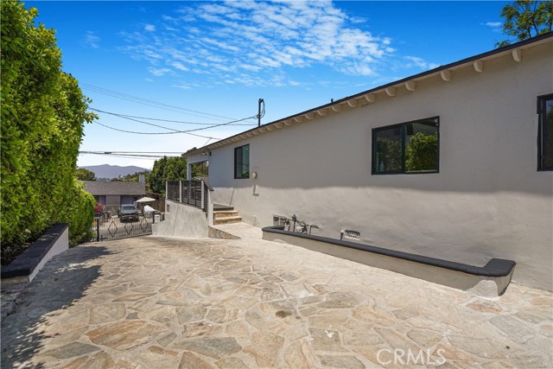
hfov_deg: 100.4
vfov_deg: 77.4
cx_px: 276
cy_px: 184
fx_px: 230
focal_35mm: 15
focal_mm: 10
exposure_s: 1/2000
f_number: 8
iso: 400
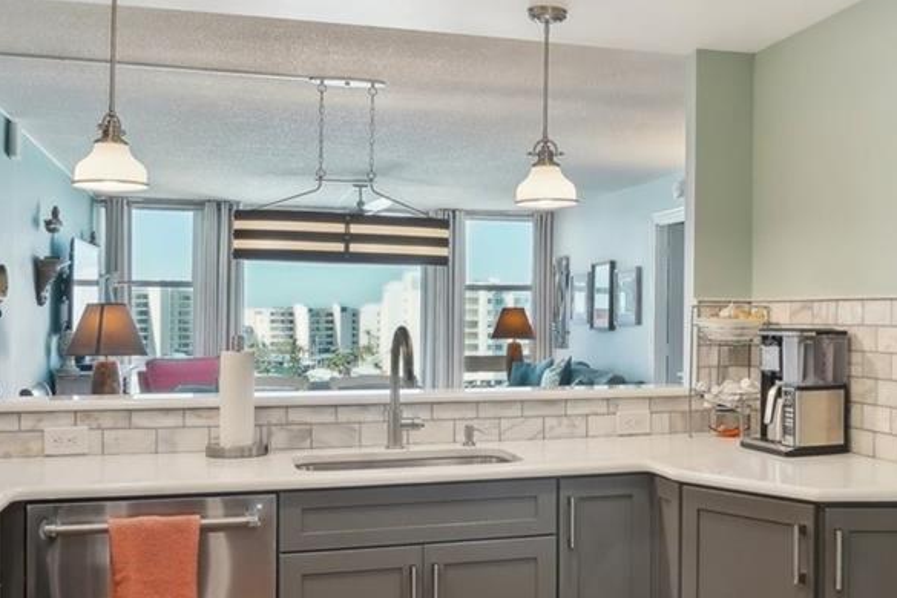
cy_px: 363
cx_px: 635
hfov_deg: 46.3
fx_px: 1022
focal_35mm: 41
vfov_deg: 32.5
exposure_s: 1/25
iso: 400
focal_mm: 10
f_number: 8
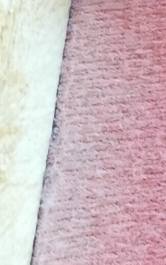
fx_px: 1453
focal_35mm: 201
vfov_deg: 10.3
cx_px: 699
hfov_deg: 5.5
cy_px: -5
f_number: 1.6
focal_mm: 5.56
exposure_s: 1/50
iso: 200
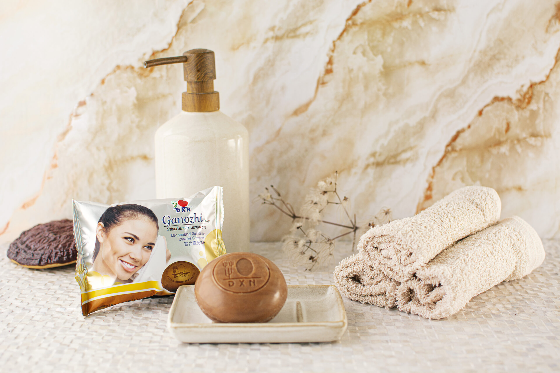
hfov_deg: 37.8
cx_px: 280
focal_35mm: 52
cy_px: 186
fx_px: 817
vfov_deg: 25.8
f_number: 3.5
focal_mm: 35
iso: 160
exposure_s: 1/50
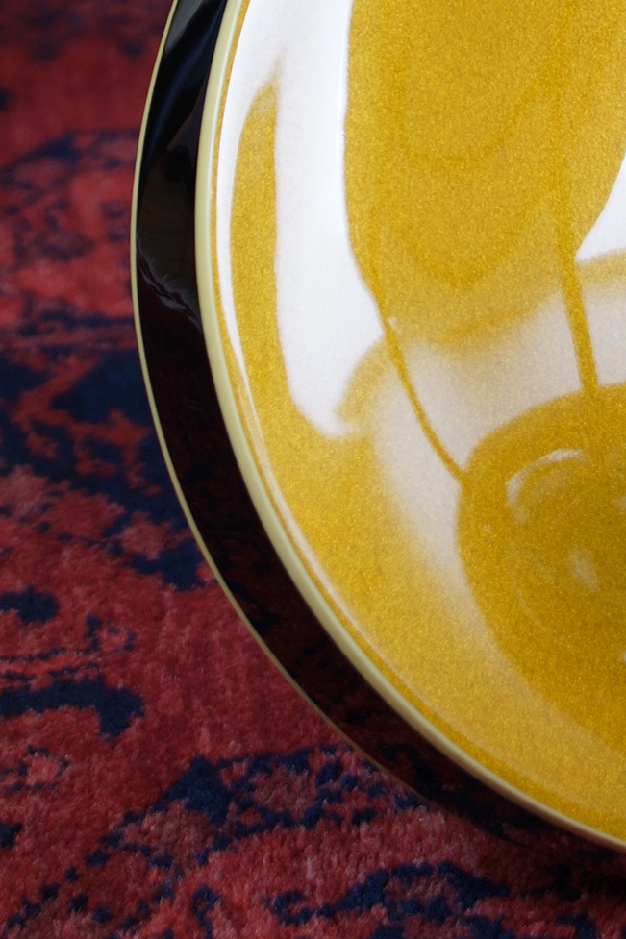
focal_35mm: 210
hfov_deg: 6.5
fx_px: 5479
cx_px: 798
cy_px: -339
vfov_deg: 9.6
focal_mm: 50
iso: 100
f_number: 4.5
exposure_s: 1/8
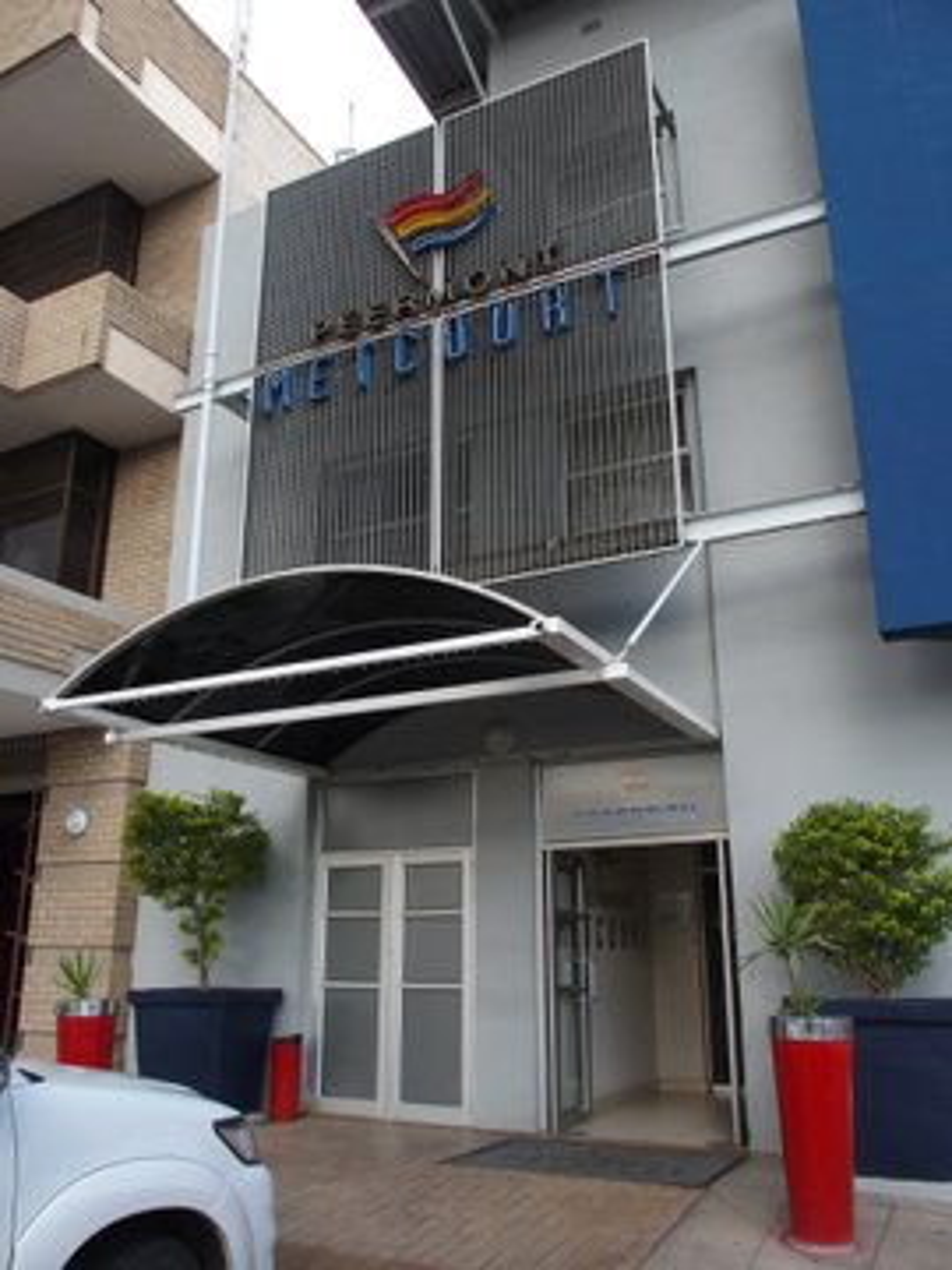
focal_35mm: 28
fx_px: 1027
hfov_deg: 49.7
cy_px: 635
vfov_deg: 63.4
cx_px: 476
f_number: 3.5
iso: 100
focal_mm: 6
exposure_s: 1/250
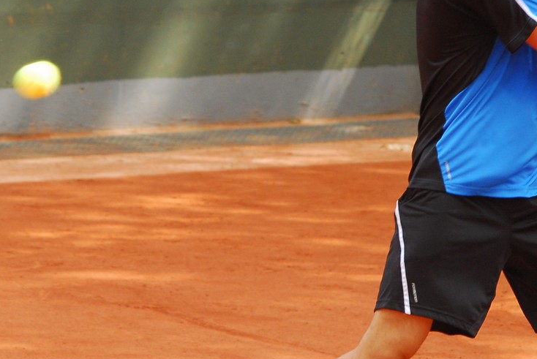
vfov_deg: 2.6
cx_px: 250
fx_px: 7978
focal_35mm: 534
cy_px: 115
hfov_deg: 3.9
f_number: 5
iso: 320
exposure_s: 1/400
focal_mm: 135
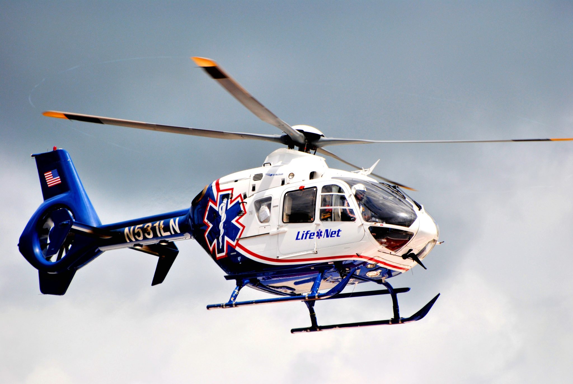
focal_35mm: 360
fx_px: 5737
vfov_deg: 3.8
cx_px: 286
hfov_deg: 5.7
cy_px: 192
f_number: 5.6
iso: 200
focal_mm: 240
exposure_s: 1/2000
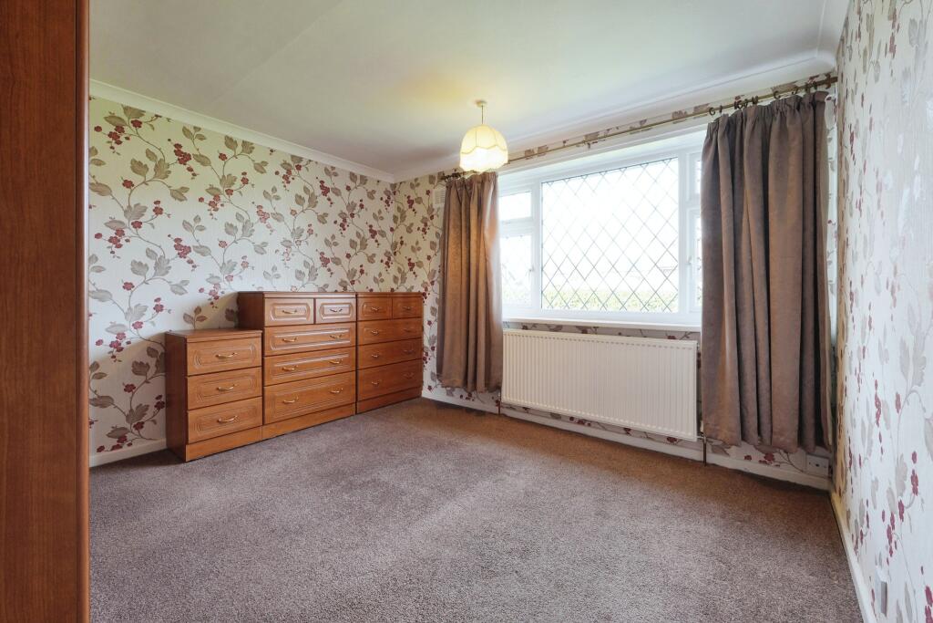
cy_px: 312
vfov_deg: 77.3
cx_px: 466
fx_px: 389
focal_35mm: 15
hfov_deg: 100.4
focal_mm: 10
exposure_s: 1/13
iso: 160
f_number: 8
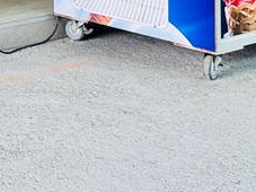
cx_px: -291
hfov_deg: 13.0
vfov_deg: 10.4
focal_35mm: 127
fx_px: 939
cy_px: -235
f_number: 1.78
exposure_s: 1/120
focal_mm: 6.76
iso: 125
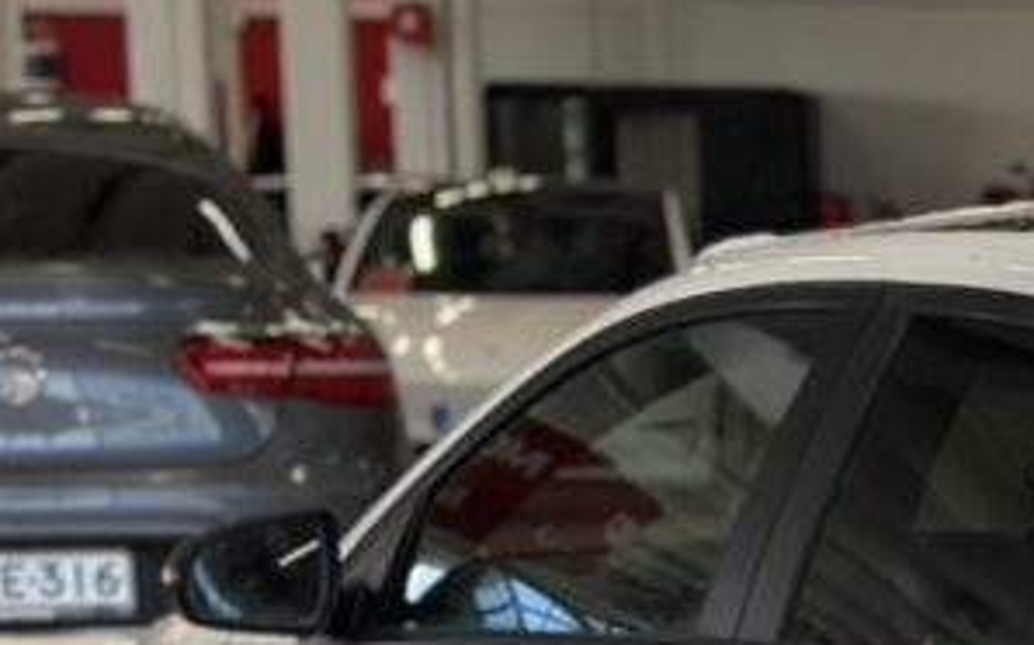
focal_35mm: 175
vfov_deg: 7.3
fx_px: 4930
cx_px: 1603
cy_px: 1078
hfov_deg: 11.4
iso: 80
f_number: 1.78
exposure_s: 1/561
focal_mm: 6.86
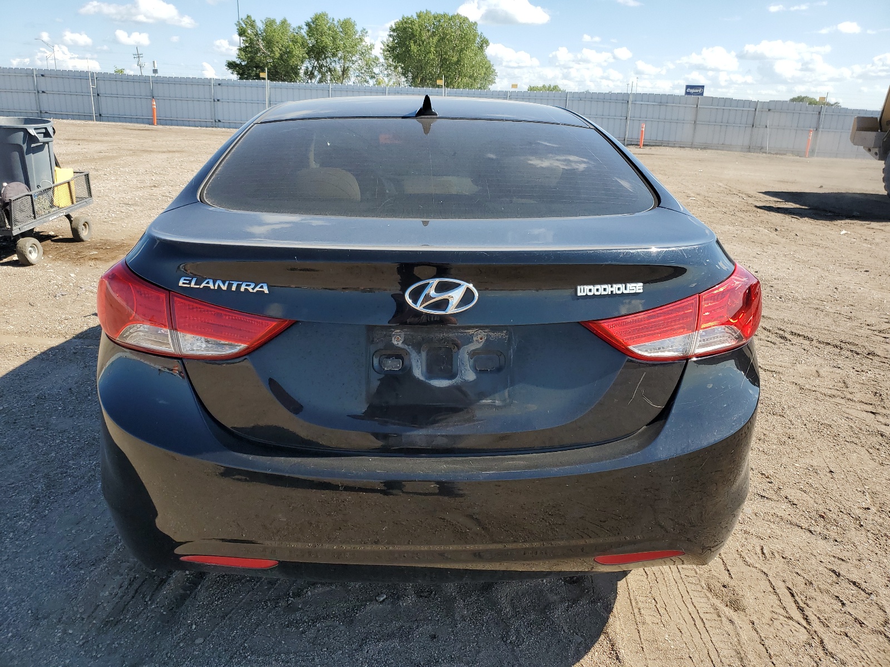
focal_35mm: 26
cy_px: 334
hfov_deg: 67.3
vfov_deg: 53.1
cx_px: 445
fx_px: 668
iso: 50
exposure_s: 1/2000
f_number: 1.5
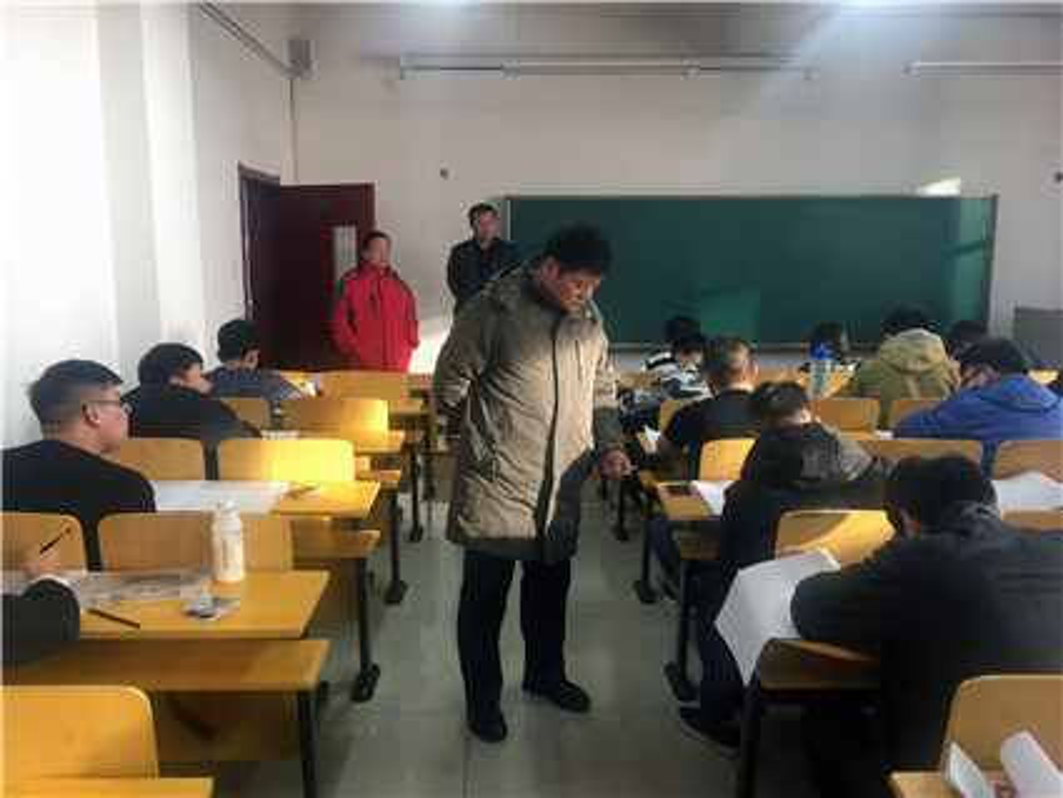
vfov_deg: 48.2
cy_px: 399
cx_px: 532
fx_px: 891
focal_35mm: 29
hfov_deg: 61.6
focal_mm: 4.15
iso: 32
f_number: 2.2
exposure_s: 1/17
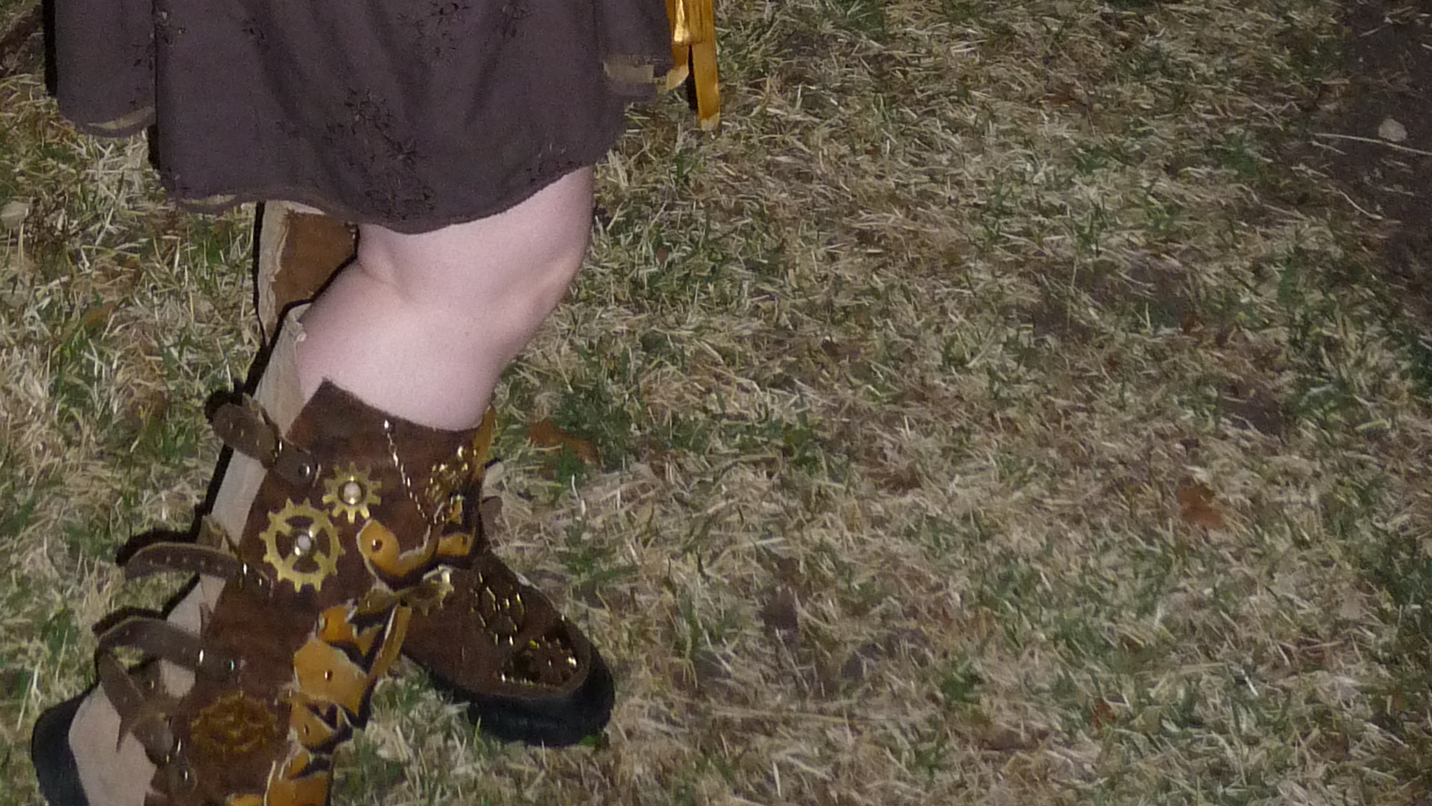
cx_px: 376
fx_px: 2507
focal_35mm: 66
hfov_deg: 31.4
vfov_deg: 16.1
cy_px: -533
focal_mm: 4.7
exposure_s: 1/30
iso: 250
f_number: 3.3
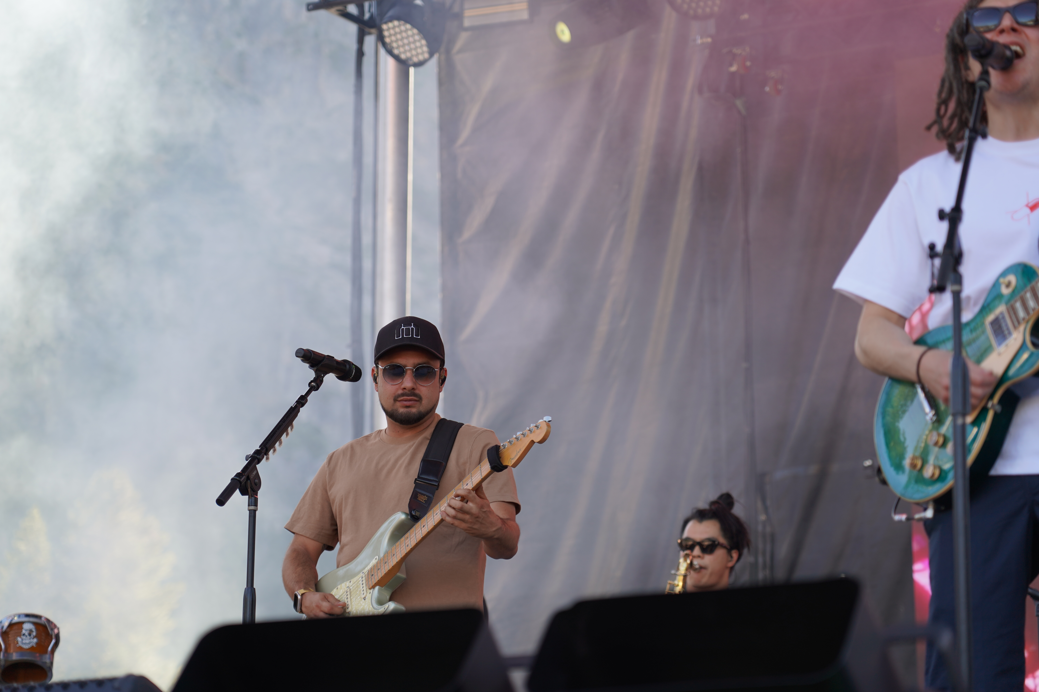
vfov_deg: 14.3
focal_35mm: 96
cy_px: 346
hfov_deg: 21.2
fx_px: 2770
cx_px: 520
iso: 125
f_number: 4
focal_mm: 96
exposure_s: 1/160
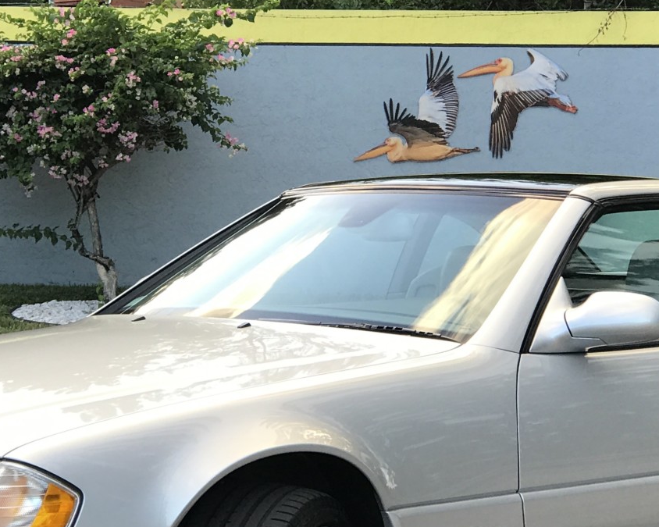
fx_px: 2633
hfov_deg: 14.3
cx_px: 308
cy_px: 213
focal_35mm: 135
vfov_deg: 11.4
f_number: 2.8
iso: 20
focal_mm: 6.6
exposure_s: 1/60
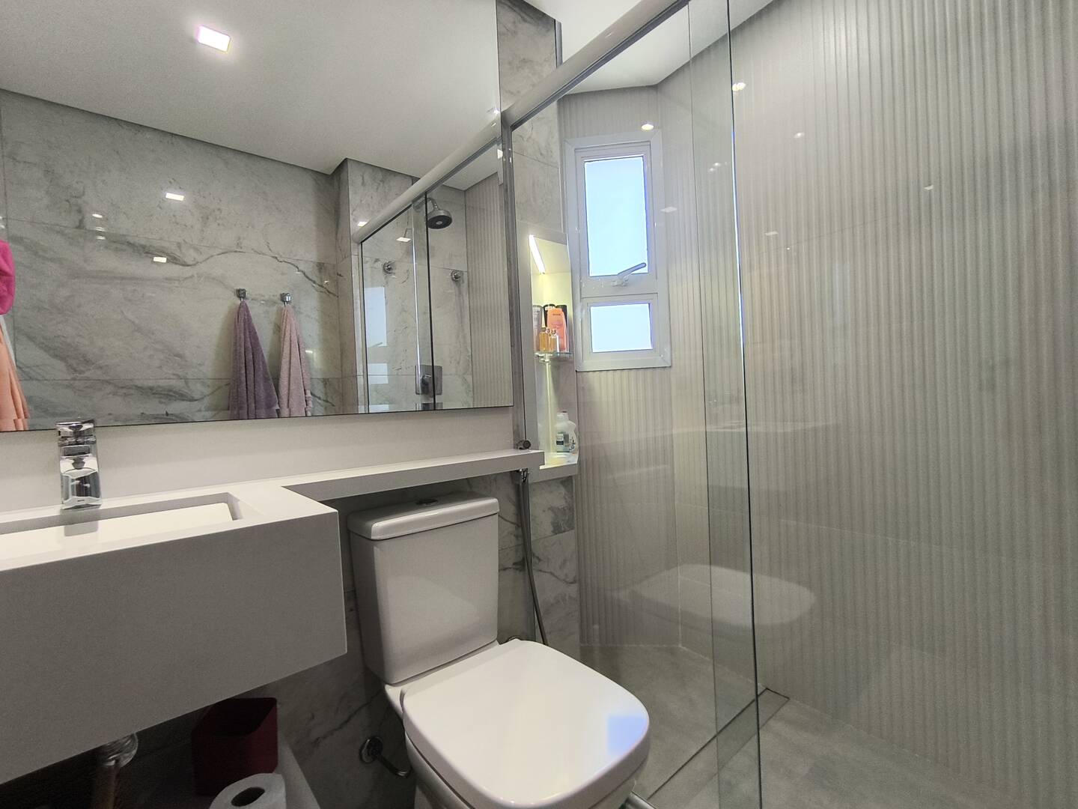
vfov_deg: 78.1
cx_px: 539
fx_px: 498
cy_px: 404
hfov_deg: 94.5
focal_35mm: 16
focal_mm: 1.65
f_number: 2.2
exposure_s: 1/60
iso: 100
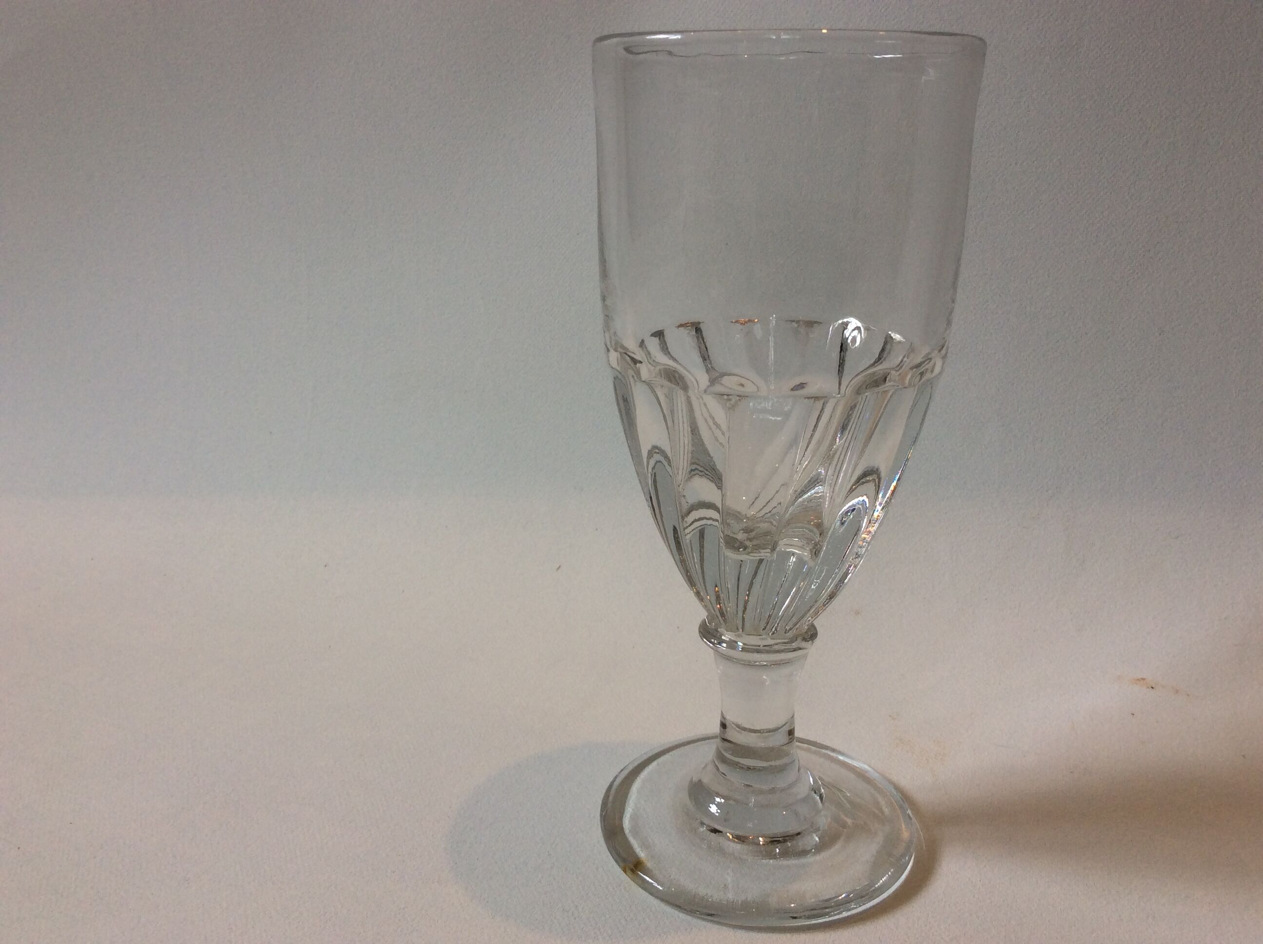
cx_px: 632
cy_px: 472
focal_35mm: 32
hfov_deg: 56.9
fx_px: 1166
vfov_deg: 44.1
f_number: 2.4
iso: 32
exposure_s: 1/50
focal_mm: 3.3
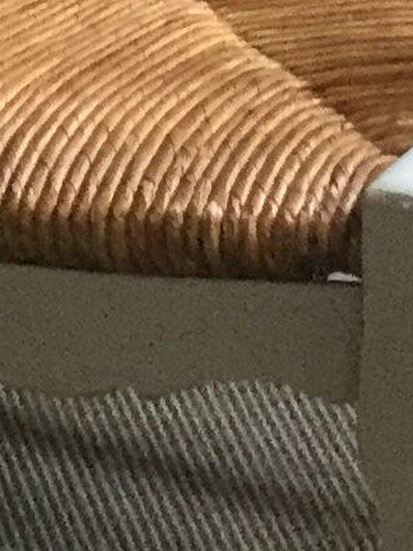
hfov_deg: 6.3
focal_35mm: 234
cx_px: 46
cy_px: -224
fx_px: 3722
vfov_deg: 8.3
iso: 200
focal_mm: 3.3
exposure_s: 1/33
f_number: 2.4
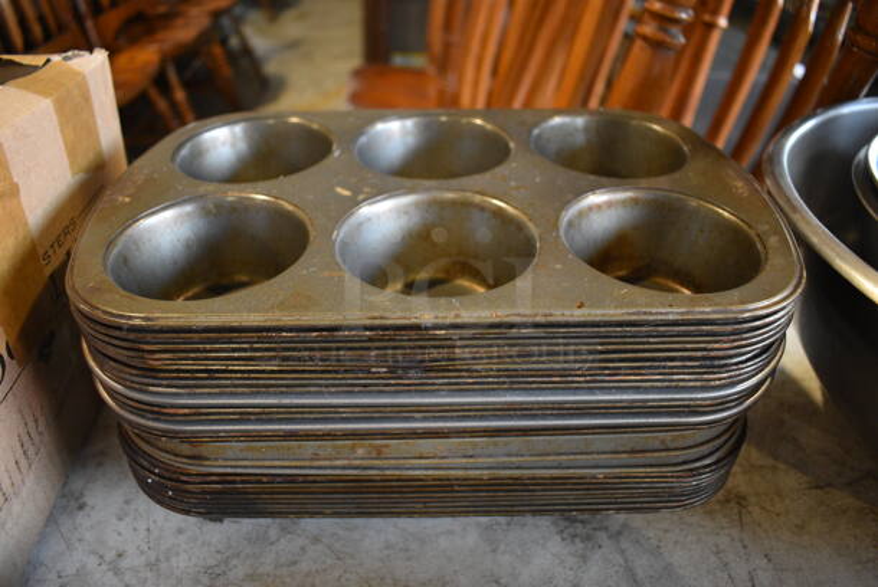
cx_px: 439
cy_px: 294
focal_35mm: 27
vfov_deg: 48.0
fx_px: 659
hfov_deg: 67.3
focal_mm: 18
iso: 1600
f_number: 3.5
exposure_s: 1/125
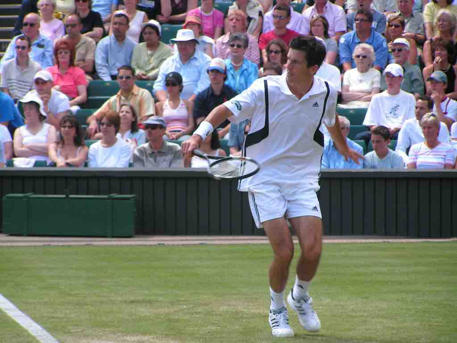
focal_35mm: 249
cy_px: 172
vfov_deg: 6.0
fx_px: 3287
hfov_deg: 8.0
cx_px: 228
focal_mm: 41.4
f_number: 3.2
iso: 50
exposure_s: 1/320
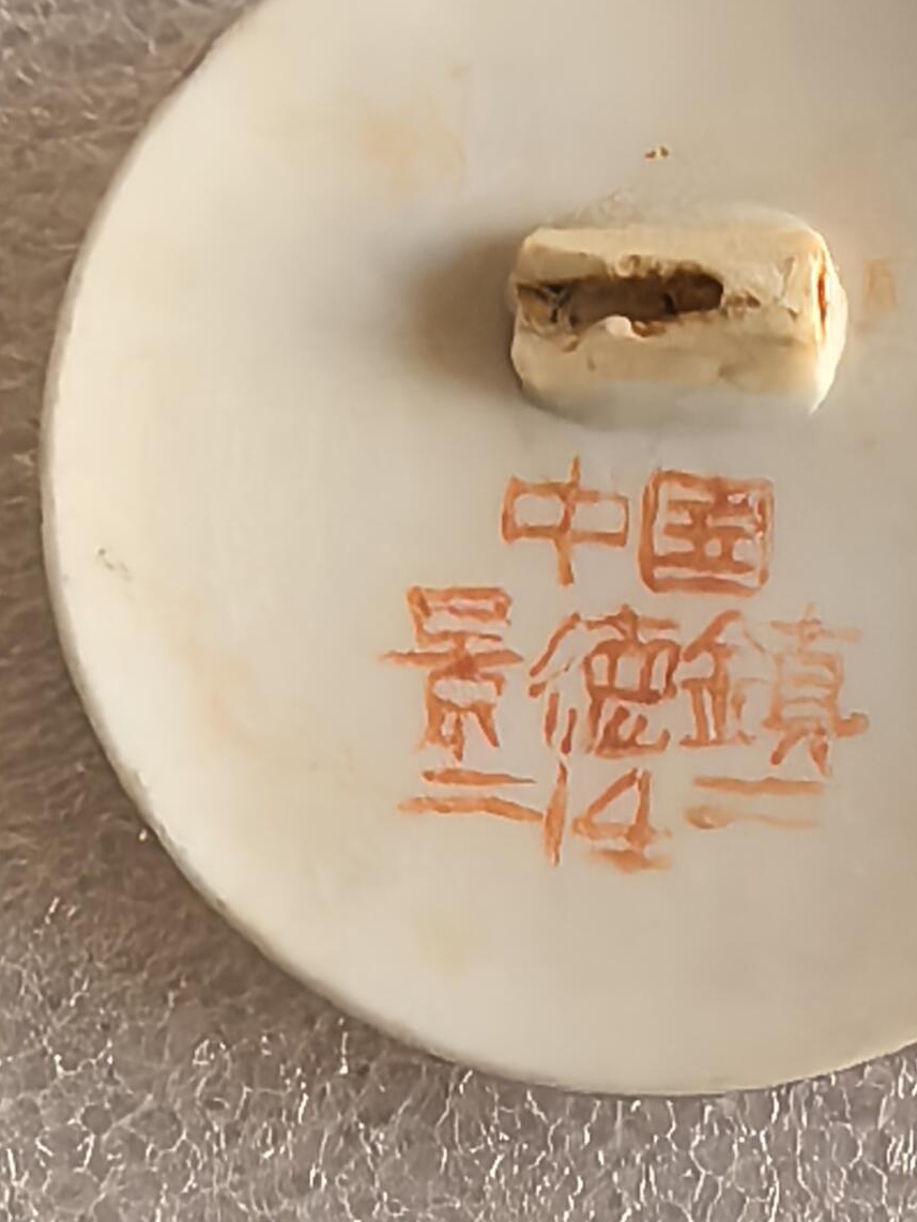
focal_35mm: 104
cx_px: 661
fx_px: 3672
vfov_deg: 18.8
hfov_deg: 14.2
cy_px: 411
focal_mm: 1.95
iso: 320
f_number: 2.2
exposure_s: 1/50
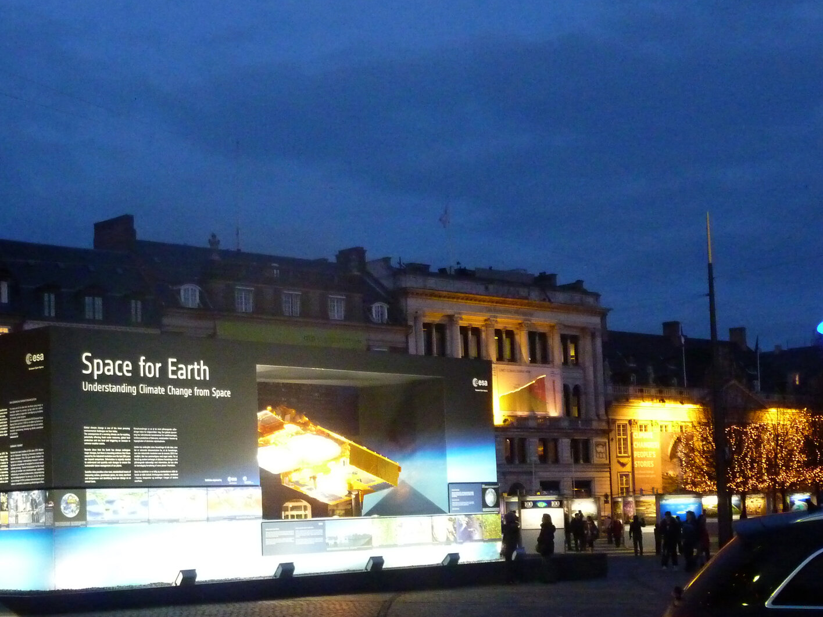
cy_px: 408
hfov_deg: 31.6
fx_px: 1450
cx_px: 344
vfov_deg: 23.9
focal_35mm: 61
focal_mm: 7.3
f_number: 3.7
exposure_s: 1/25
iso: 800
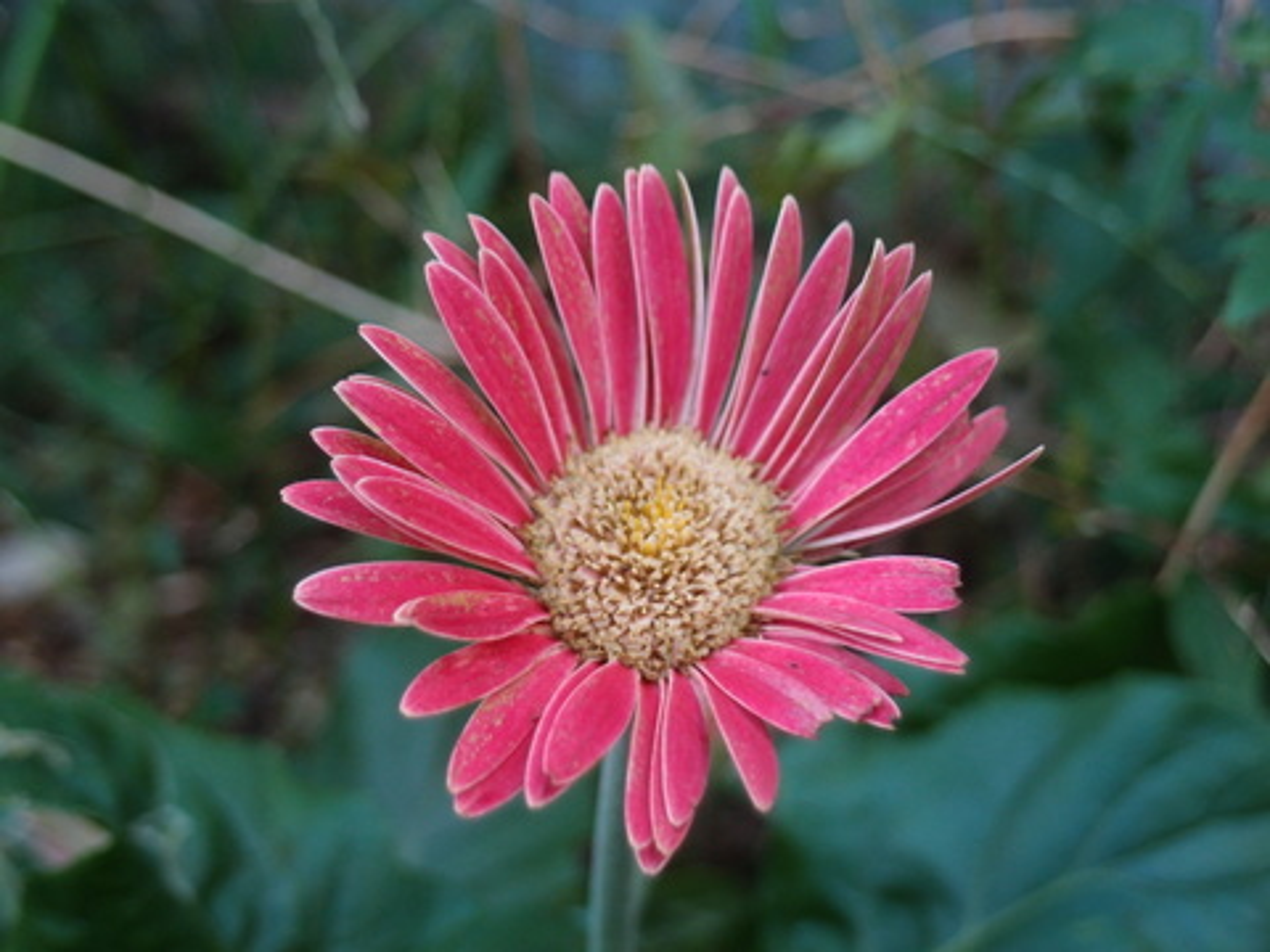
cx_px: 635
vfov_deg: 22.6
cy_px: 476
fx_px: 2385
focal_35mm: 65
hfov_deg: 29.8
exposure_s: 1/160
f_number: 2.2
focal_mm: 14.05
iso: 160
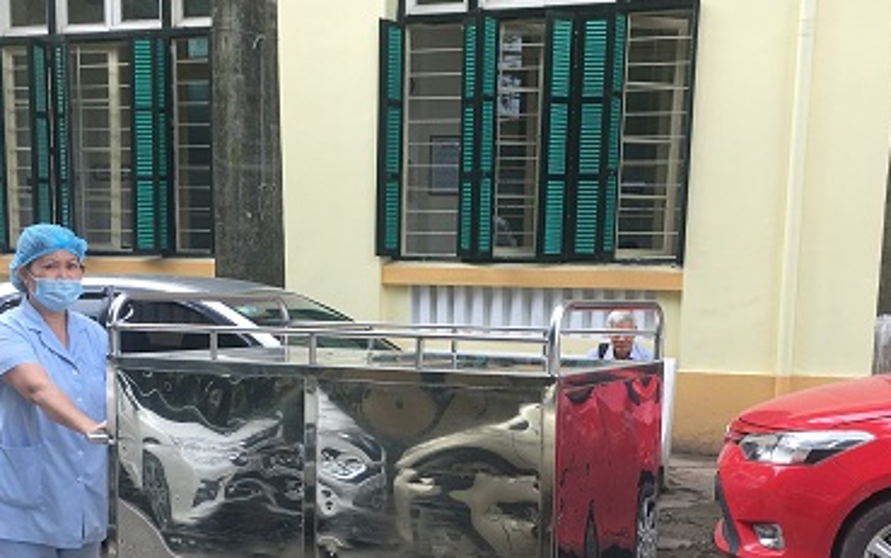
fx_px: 1215
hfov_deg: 40.3
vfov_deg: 25.4
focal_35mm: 50
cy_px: 449
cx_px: 430
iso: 25
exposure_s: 1/273
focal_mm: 4.15
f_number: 2.2
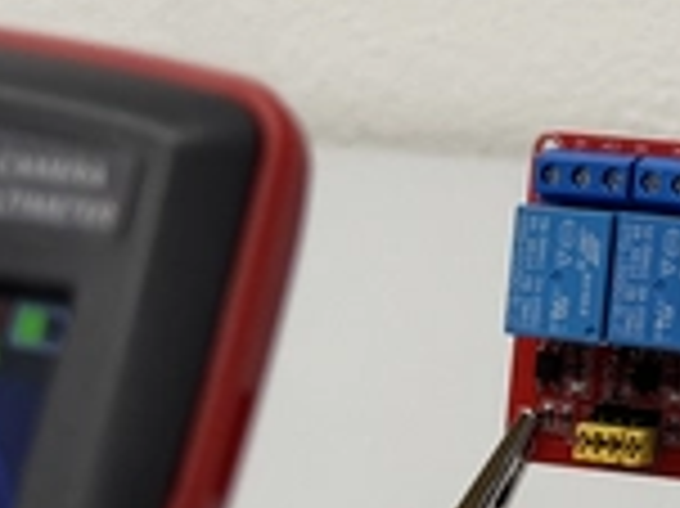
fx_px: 2493
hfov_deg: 14.7
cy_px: -49
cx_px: 959
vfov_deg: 11.5
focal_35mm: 127
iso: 125
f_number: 1.78
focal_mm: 6.76
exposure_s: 1/121
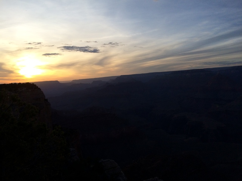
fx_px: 203
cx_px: 121
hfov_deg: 61.7
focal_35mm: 29
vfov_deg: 48.2
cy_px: 90
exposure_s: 1/1140
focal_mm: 4.15
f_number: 2.2
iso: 32
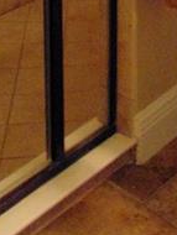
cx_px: 147
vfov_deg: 15.5
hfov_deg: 14.6
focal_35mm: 101
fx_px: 687
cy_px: -237
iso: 500
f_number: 3
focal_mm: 4.5
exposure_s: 1/40
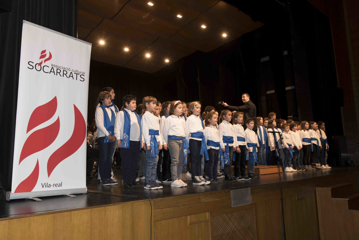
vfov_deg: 41.2
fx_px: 319
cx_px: 180
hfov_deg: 58.7
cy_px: 120
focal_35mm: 32
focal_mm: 32
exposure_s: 1/80
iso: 800
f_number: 5.6
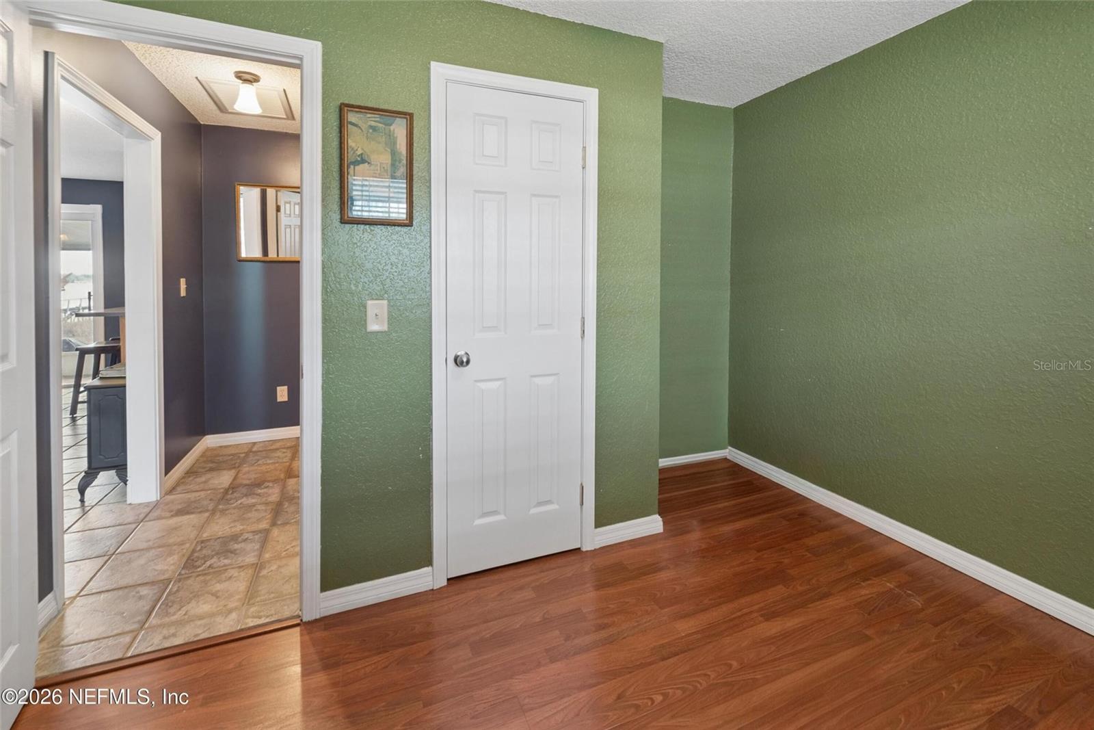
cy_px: 365
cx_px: 547
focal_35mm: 14
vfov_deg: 81.2
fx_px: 425
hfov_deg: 104.2
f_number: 8
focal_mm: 14
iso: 400
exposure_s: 1/6
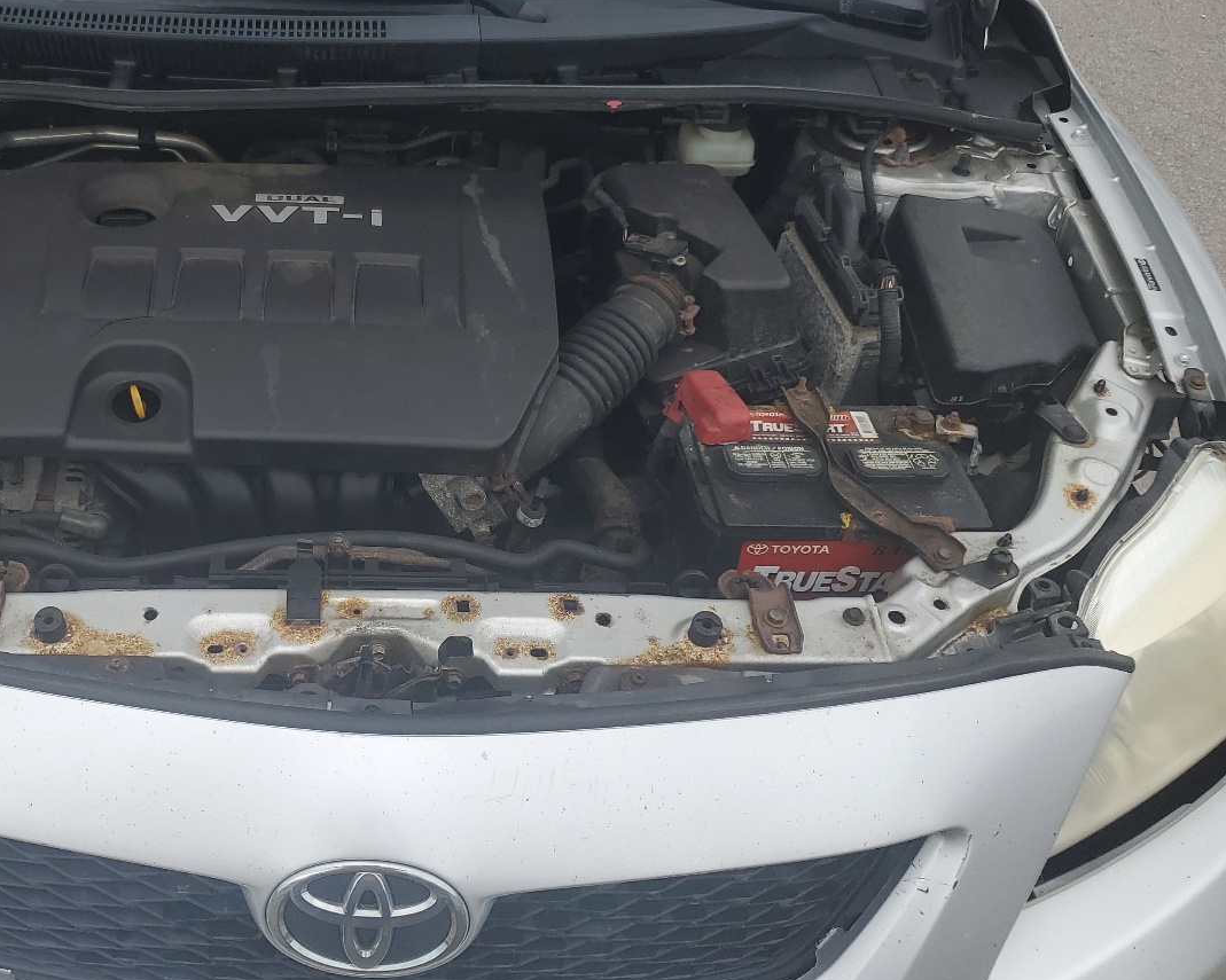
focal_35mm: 38
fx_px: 1379
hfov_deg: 46.5
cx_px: 328
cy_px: 426
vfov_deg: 39.1
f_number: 1.5
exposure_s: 1/2000
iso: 50
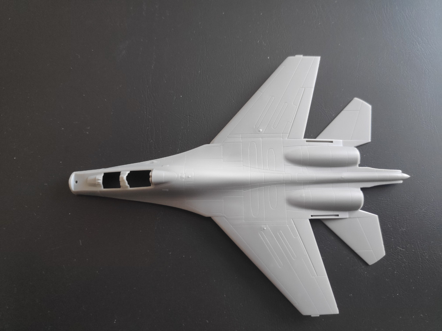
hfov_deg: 81.7
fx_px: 255
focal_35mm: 20
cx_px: 221
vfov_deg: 66.0
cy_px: 166
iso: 1089
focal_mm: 3.94
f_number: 1.9
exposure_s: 1/50
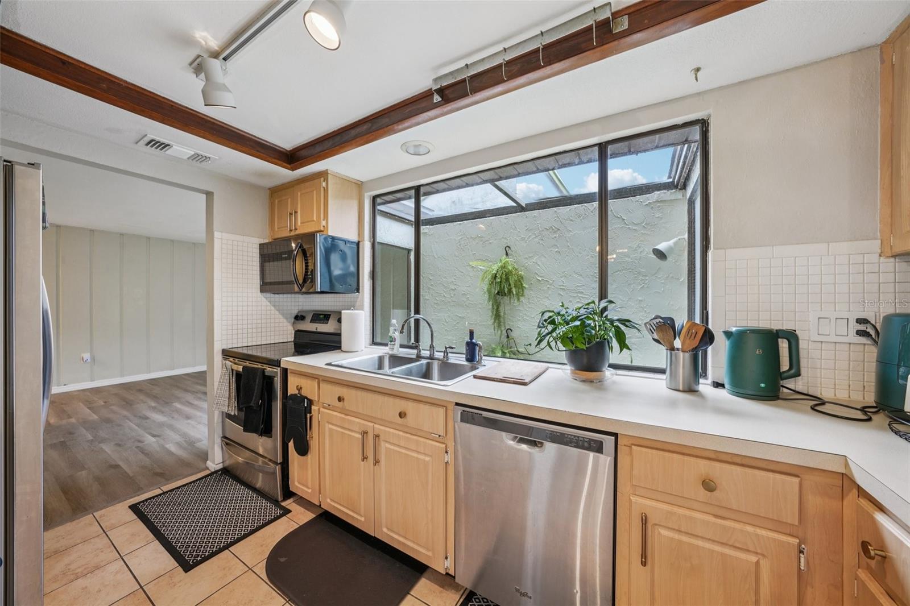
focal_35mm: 12
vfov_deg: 90.0
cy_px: 303
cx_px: 455
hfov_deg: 112.6
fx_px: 303
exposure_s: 1/15
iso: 400
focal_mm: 12
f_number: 8
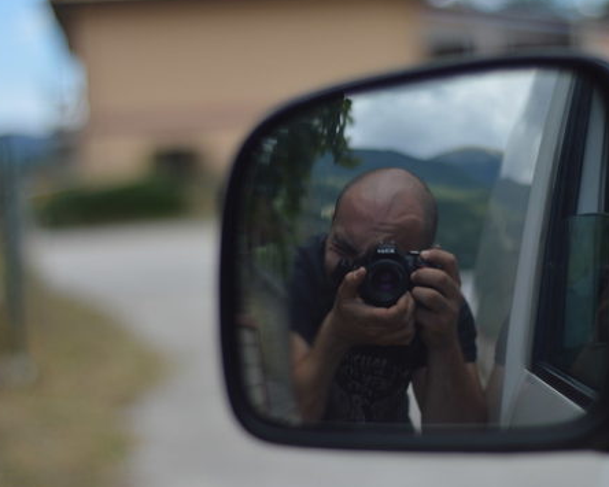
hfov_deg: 20.2
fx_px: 1712
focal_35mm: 95
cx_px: 326
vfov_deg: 16.2
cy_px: 241
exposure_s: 1/4000
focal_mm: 50
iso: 100
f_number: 1.8
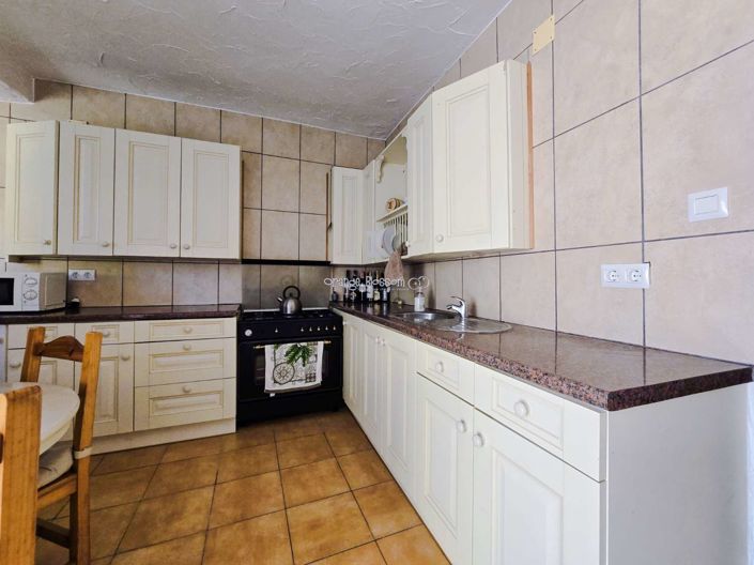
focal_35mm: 13
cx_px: 377
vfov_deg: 89.9
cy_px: 282
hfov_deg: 106.2
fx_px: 283
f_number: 2.2
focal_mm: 2.2
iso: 100
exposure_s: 1/50
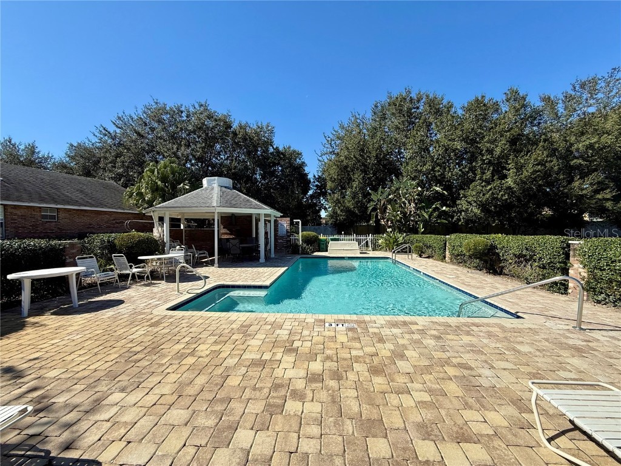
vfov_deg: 85.7
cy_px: 233
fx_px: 251
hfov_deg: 102.1
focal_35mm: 14
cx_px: 310
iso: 50
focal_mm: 2.22
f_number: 2.2
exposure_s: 1/1901
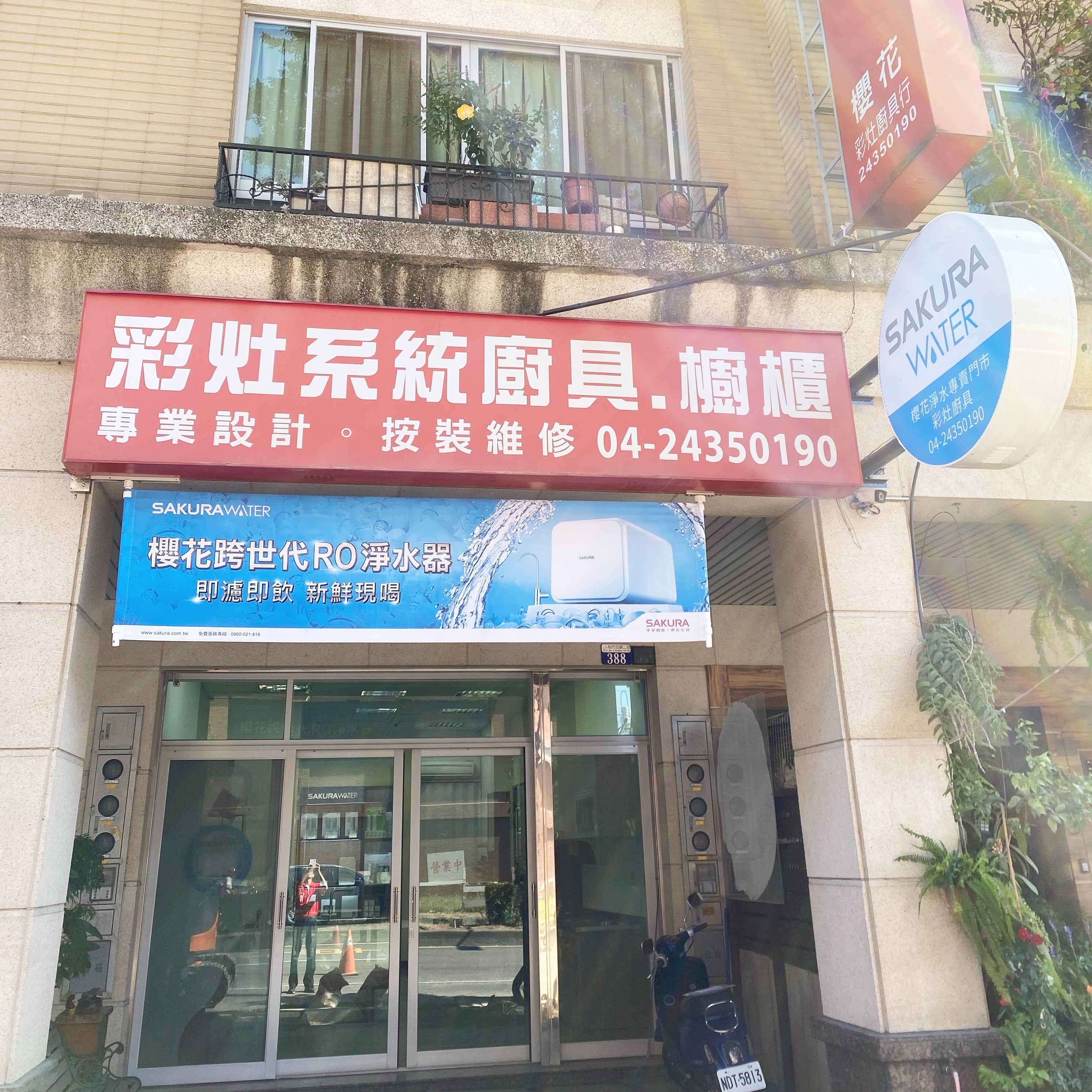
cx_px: 547
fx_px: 1106
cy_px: 387
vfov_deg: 51.8
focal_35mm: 31
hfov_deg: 52.5
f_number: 1.8
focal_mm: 4.25
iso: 32
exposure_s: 1/355
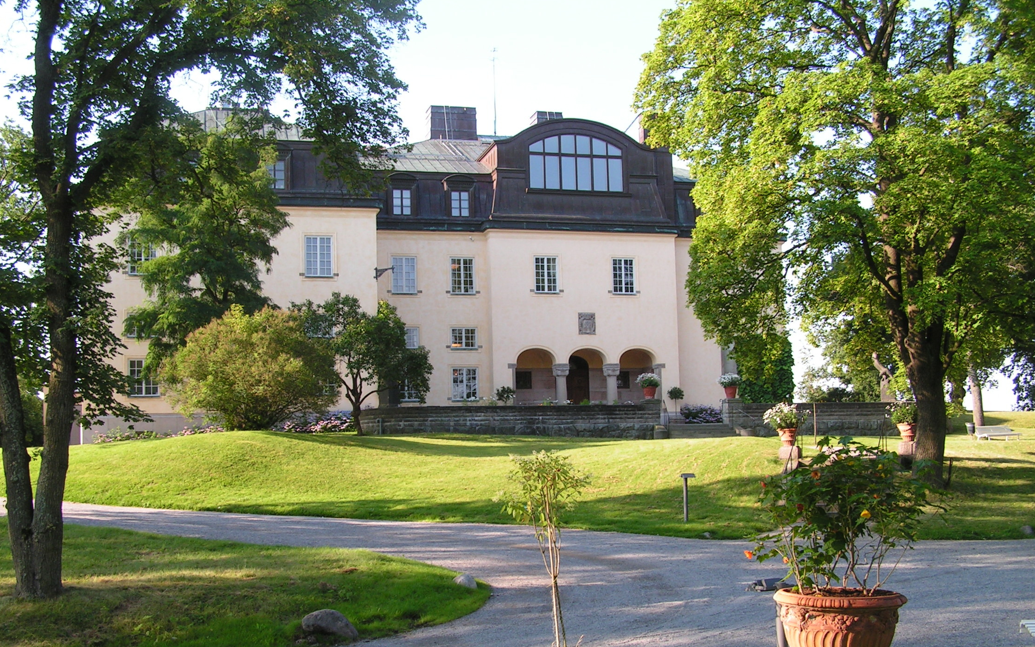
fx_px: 1156
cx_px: 509
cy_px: 385
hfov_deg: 48.2
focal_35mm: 41
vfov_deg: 31.2
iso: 50
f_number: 4.5
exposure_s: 1/80
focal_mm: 6.3
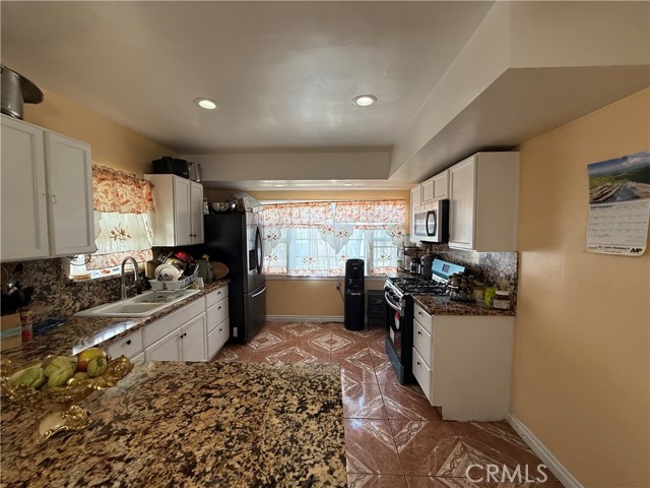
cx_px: 325
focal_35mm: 14
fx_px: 263
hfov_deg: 102.1
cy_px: 244
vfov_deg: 85.7
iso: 80
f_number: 2.2
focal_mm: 2.22
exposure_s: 1/120
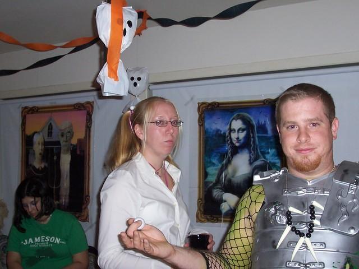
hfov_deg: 41.2
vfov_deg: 31.5
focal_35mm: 46
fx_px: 477
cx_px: 180
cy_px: 134
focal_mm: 7
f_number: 3
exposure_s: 1/60
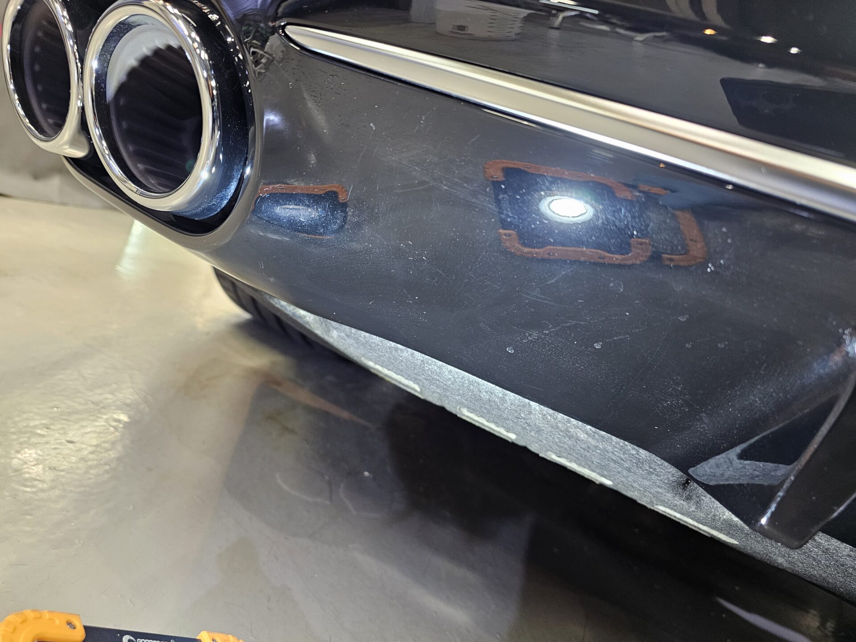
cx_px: 428
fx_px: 569
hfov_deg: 73.9
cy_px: 321
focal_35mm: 23
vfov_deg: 58.9
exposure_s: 1/65.3
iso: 320
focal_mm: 6.3
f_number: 1.7
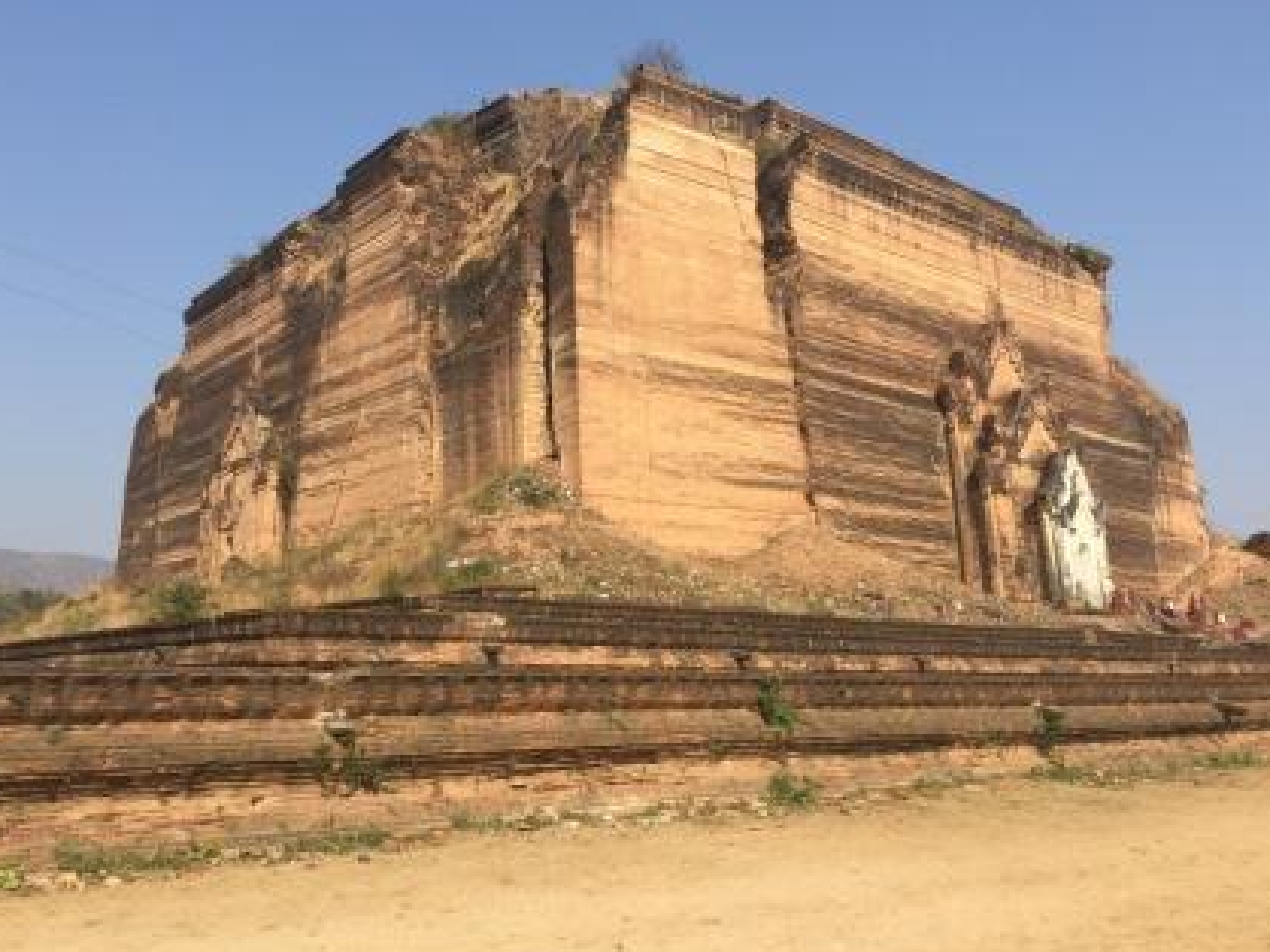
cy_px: 476
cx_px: 612
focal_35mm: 31
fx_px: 1137
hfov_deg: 58.4
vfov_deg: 45.4
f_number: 2.2
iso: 32
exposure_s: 1/1799
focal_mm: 4.15
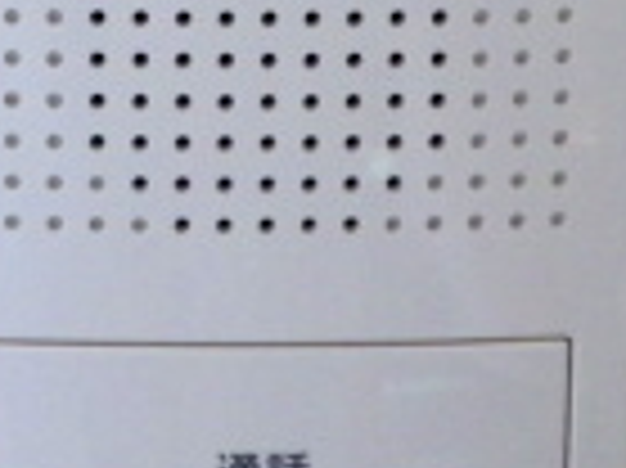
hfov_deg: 17.0
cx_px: 149
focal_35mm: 115
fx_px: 2078
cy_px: -220
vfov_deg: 12.3
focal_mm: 4.4
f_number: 3.1
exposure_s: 1/50
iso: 200
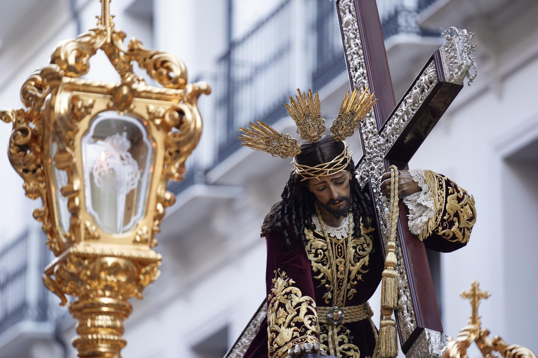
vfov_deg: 7.2
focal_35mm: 191
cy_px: 179
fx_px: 2854
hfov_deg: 10.8
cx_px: 269
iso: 1000
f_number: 2.8
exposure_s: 1/200
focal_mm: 191
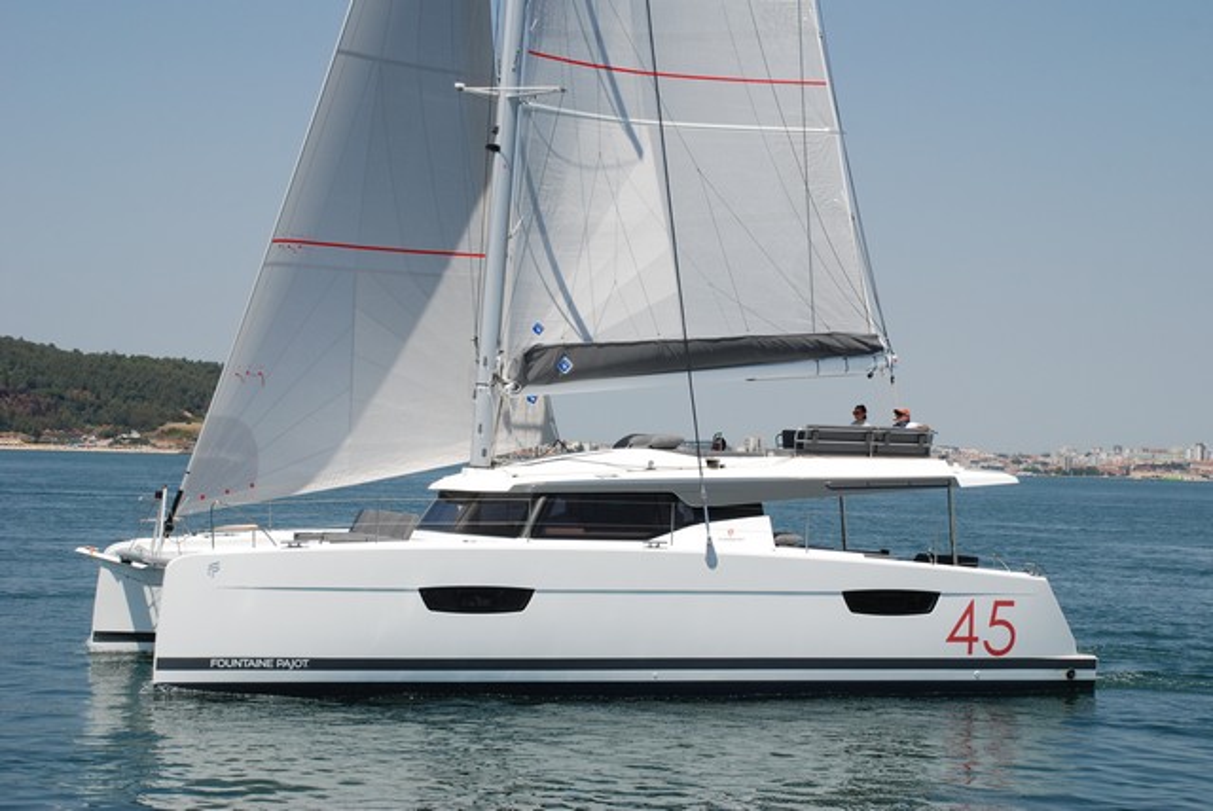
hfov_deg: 28.0
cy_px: 406
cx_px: 606
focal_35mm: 72
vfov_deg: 19.0
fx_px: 2428
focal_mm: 48
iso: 250
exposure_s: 1/400
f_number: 10
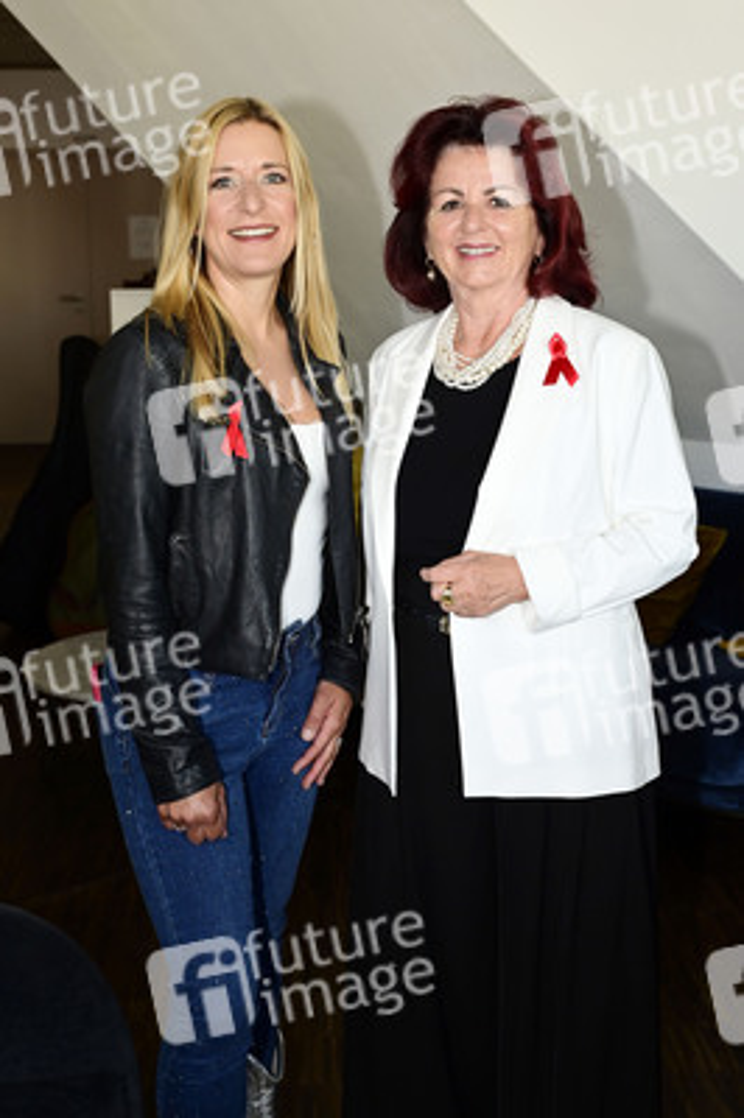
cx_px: 372
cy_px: 559
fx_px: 1242
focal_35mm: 40
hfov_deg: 33.3
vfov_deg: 48.5
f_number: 5
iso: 1600
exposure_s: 1/200
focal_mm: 40
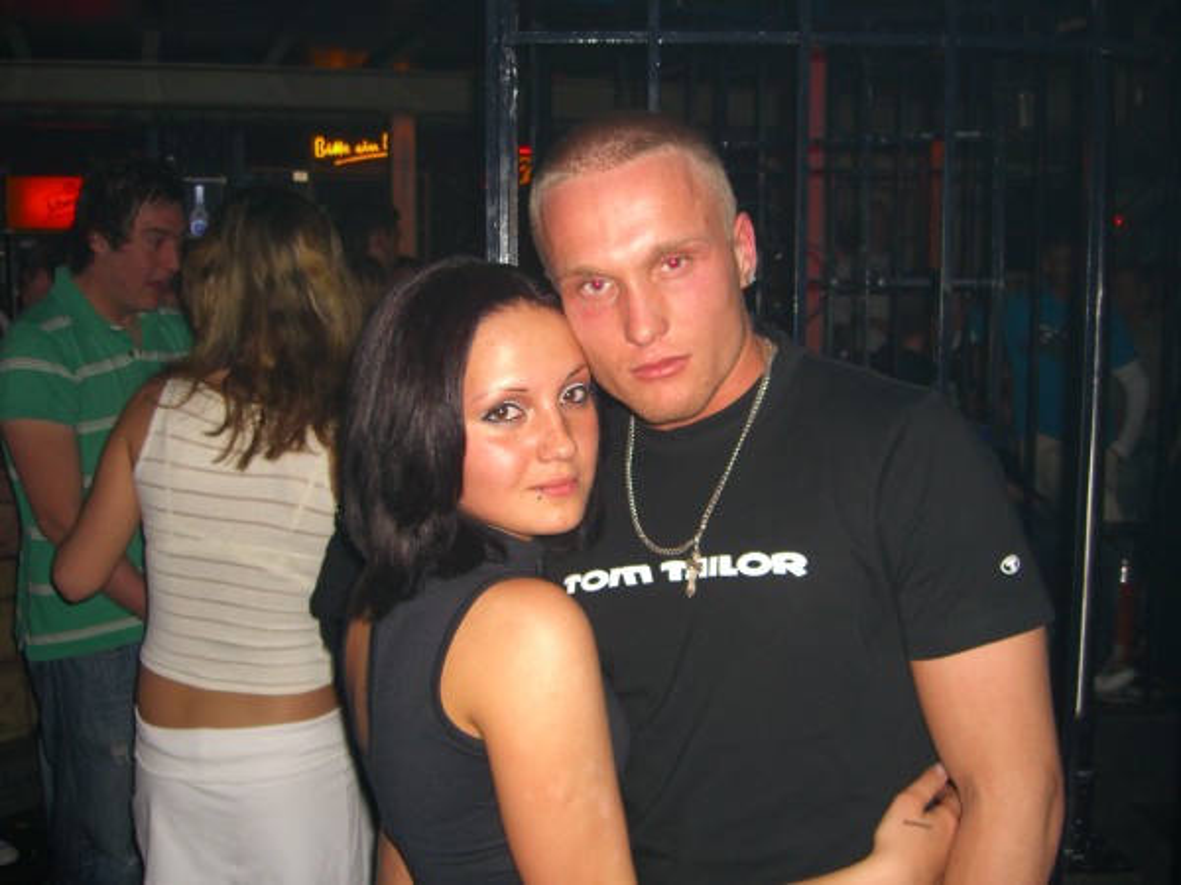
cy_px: 442
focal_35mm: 38
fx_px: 1296
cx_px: 590
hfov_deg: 49.0
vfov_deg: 37.7
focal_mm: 7.9
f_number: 2.8
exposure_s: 1/60
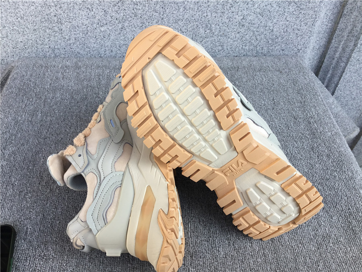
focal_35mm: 31
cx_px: 181
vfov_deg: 45.4
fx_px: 324
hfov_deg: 58.4
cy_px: 136
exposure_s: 1/200
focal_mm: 3.3
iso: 25
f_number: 2.4
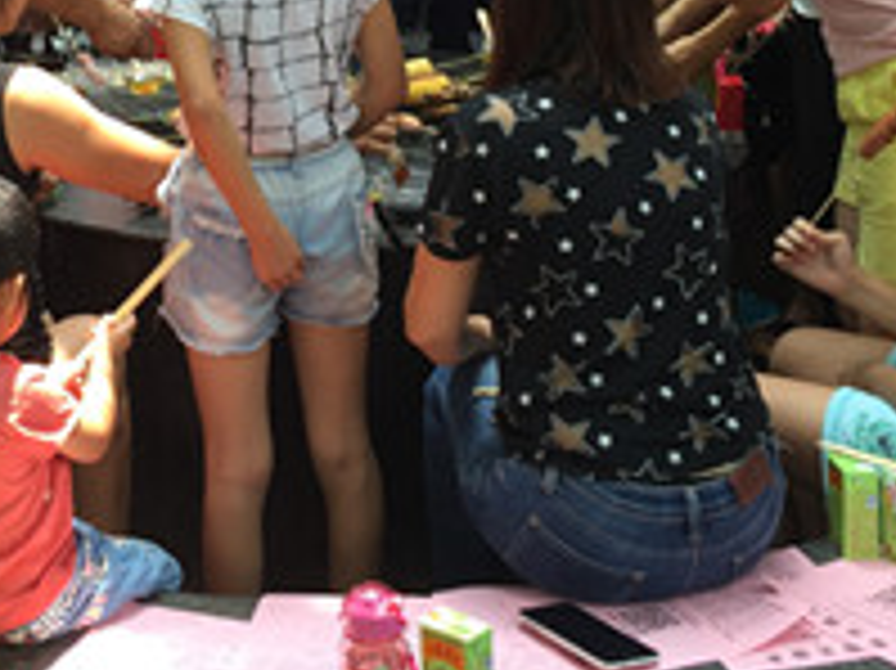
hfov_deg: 26.4
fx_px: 1888
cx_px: 225
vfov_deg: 19.0
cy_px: -137
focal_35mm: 73
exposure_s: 1/104
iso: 32
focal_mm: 4.15
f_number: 2.2
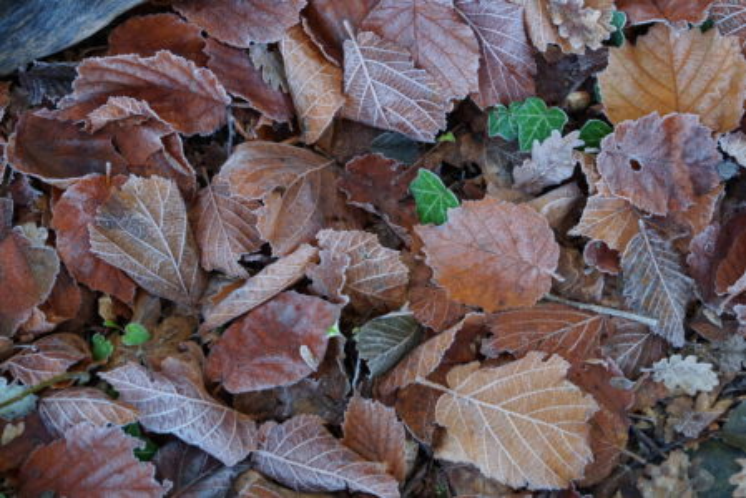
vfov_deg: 16.7
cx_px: 373
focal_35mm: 82
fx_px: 1700
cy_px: 249
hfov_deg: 24.7
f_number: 5.6
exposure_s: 1/100
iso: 640
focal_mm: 55
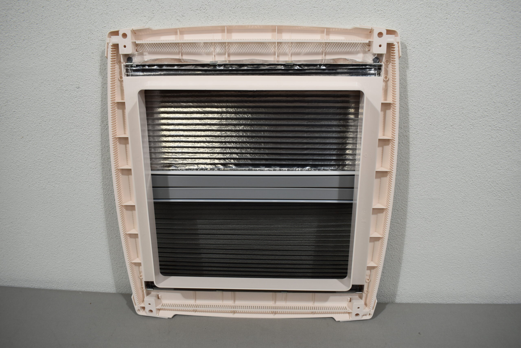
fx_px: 391
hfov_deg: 67.4
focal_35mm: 27
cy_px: 174
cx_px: 260
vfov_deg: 47.9
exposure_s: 1/125
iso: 360
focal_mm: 18
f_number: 5.6
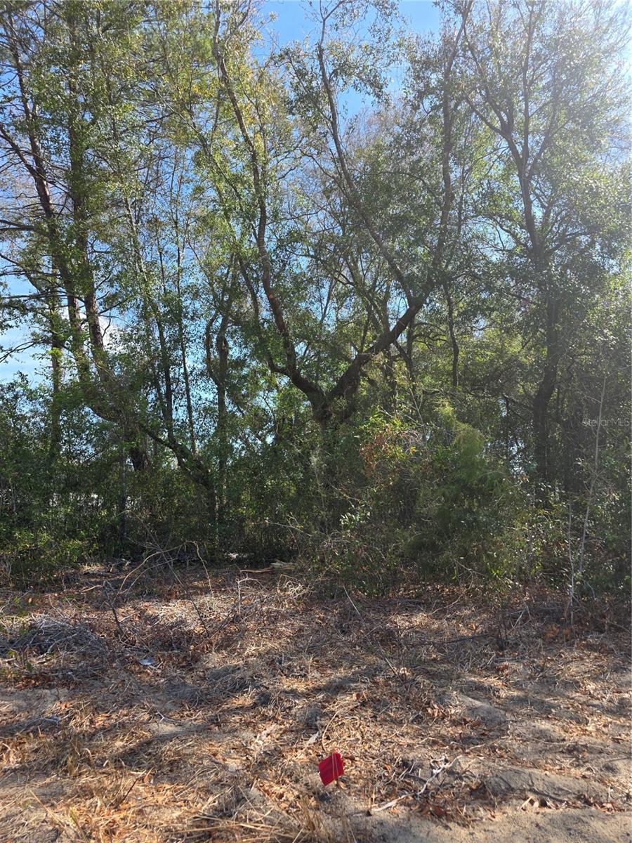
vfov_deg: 73.9
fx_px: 560
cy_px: 422
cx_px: 316
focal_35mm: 23
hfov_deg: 58.9
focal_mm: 6.3
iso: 80
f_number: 1.7
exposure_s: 1/2240
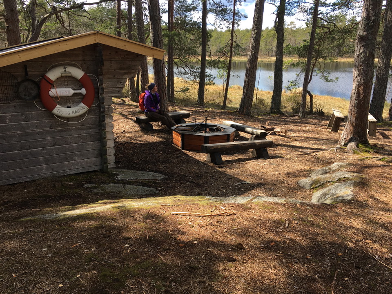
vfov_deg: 48.2
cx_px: 196
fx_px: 328
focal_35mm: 29
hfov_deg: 61.7
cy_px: 147
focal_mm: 4.15
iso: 25
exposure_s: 1/444
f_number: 2.2
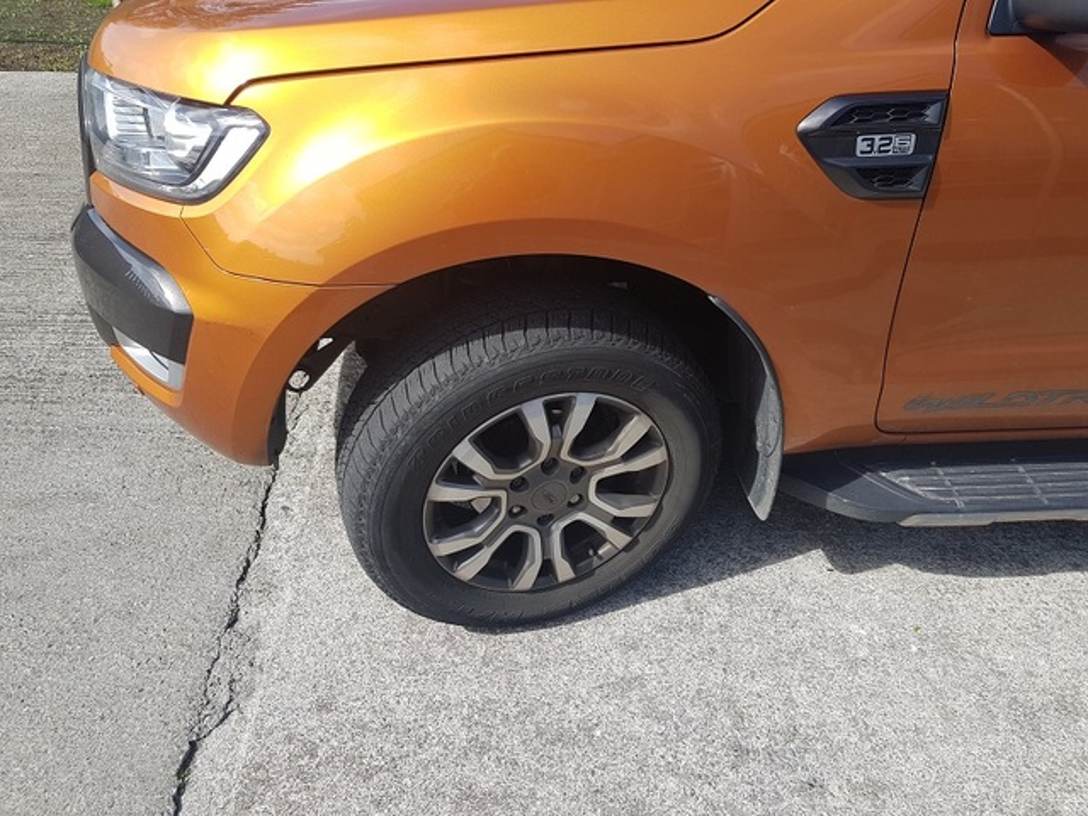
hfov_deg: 67.3
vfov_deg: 53.1
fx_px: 817
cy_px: 408
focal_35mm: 26
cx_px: 544
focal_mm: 4.2
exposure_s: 1/1396
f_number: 1.7
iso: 40
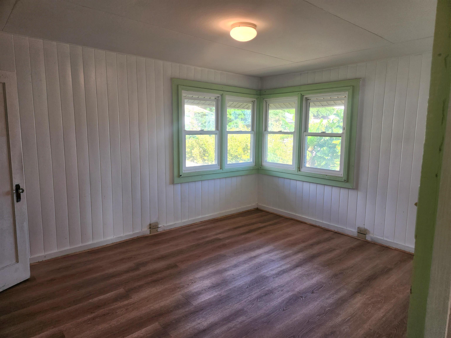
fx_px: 300
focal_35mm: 23
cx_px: 226
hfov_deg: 73.9
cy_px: 169
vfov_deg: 58.9
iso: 64
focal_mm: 5.4
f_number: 1.8
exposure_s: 1/120
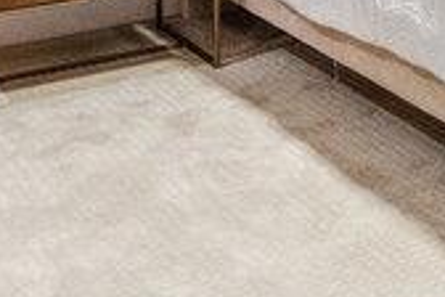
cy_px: -359
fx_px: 1174
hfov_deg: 20.2
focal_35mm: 95
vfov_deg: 12.2
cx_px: 530
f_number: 6.3
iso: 1600
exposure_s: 1/80
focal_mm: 16
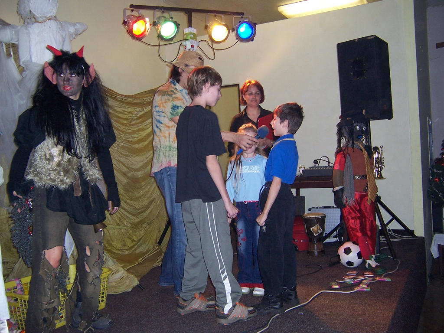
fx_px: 423
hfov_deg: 55.4
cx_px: 222
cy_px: 166
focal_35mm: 33
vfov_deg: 42.9
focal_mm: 5.5
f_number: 2.8
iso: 140
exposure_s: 1/60
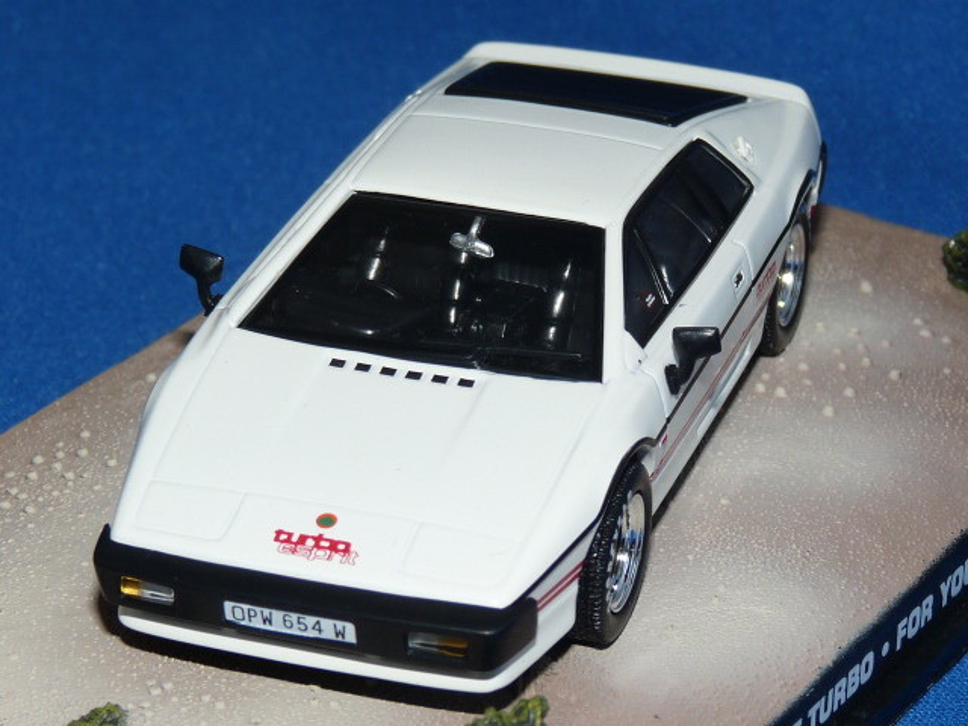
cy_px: 363
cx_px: 484
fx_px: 3579
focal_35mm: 128
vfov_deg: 11.6
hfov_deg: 15.4
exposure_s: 1/80
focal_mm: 12.8
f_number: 4
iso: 100
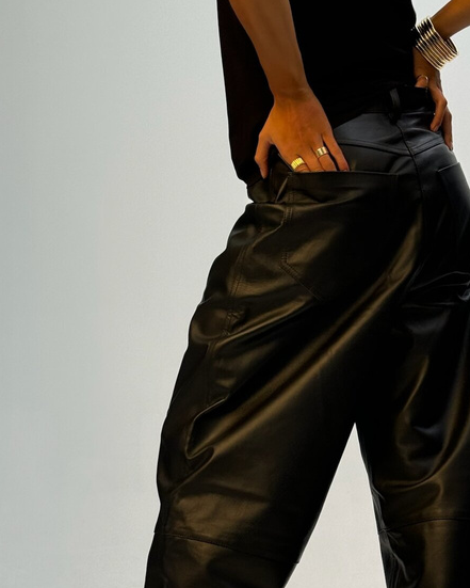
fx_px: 1478
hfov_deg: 18.1
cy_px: 350
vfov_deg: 22.4
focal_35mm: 85
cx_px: 287
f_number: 1.78
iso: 64
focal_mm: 6.76
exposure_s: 1/100
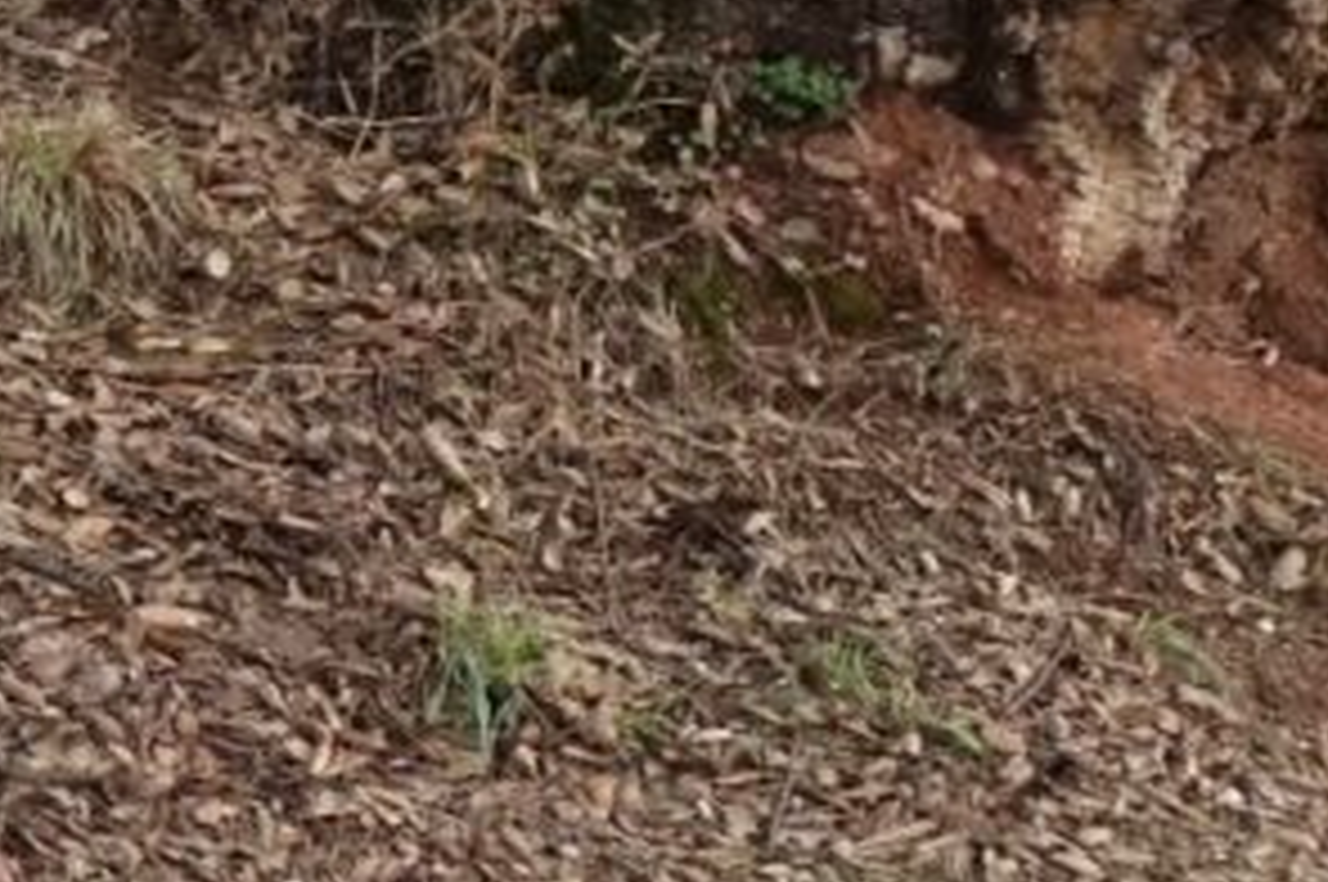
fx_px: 4864
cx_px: -2008
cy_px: -846
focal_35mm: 132
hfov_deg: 12.0
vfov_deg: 9.7
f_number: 5
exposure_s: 1/1000
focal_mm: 8.8
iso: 800
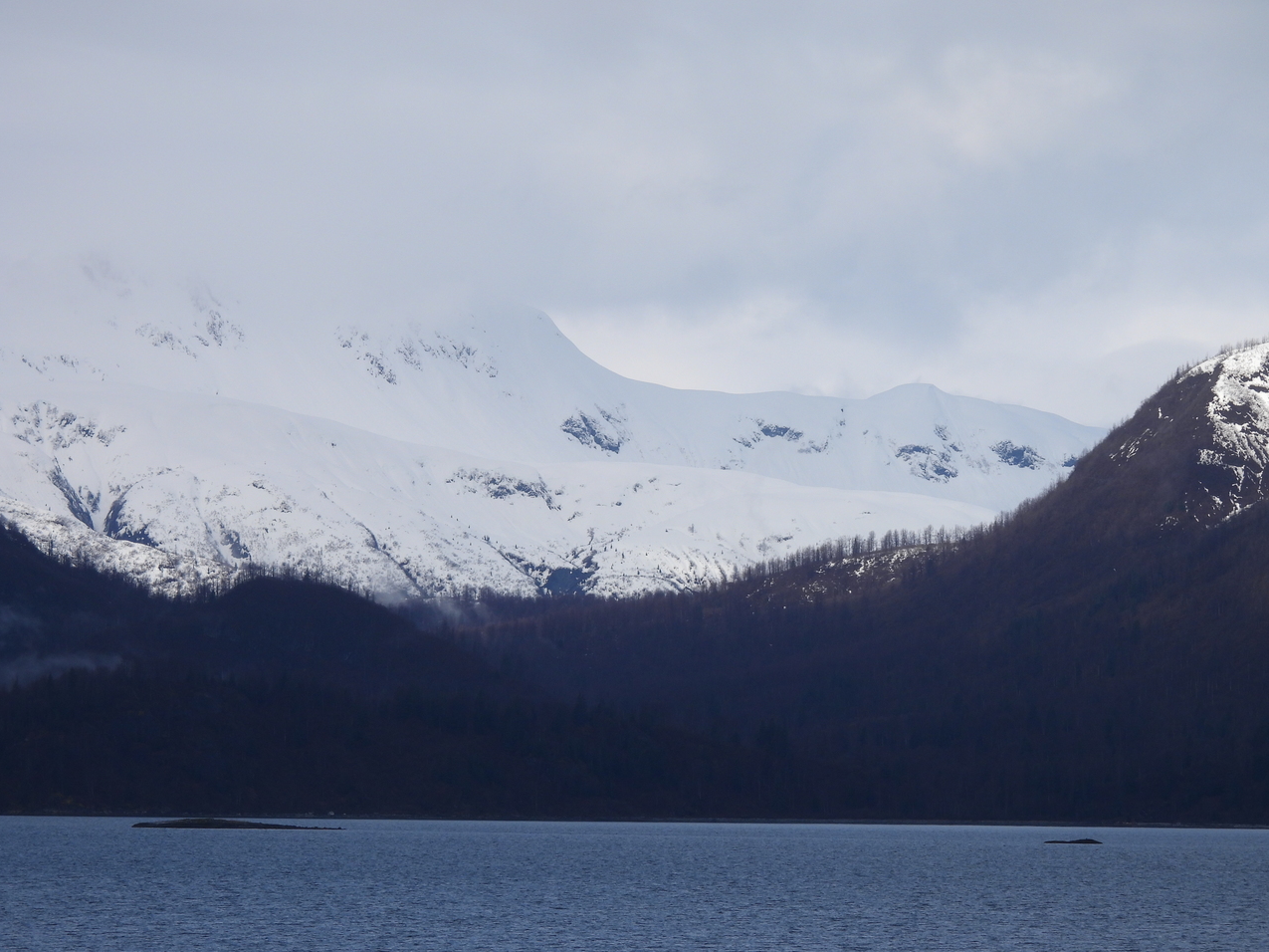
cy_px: 477
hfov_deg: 7.6
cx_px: 636
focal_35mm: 261
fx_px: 9567
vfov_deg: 5.7
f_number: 4.5
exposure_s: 1/800
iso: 100
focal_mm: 46.4
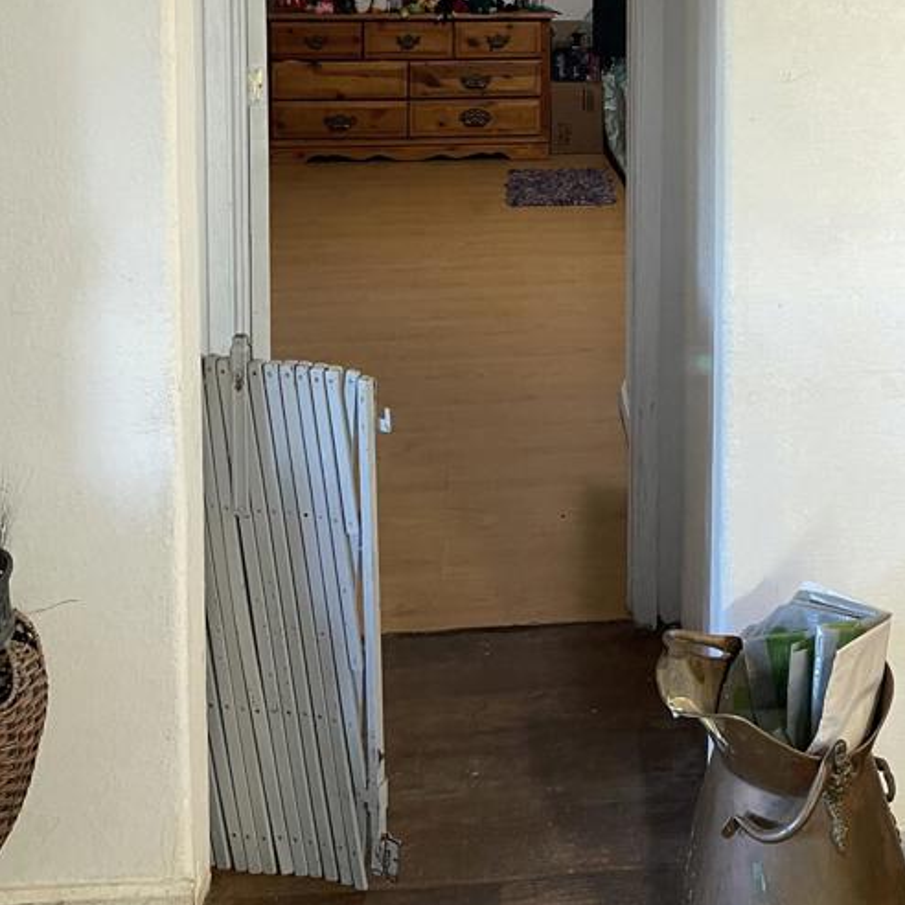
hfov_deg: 36.2
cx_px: 646
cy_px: -7
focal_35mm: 46
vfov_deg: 33.5
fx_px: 1361
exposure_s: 1/60
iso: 250
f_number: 1.6
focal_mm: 5.1
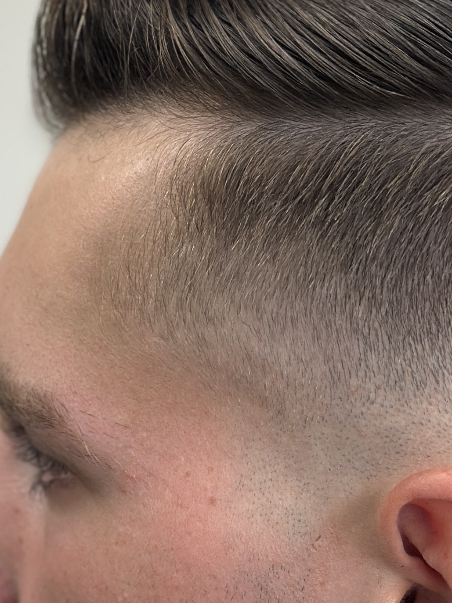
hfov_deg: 10.4
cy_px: 328
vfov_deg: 14.0
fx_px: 2456
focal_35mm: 141
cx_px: 453
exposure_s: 1/179
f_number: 1.78
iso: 80
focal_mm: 6.86
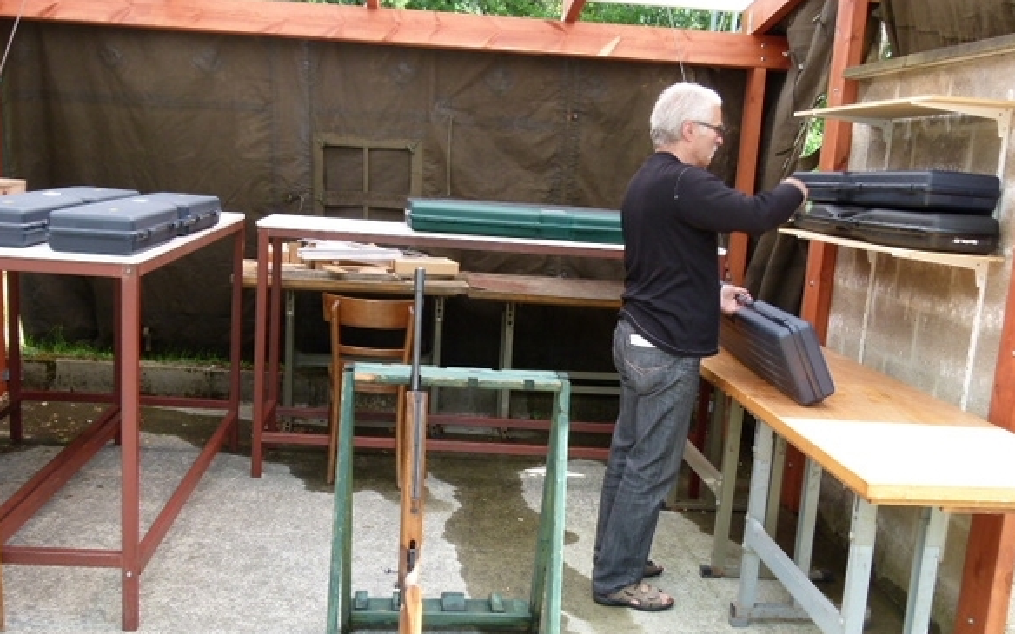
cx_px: 502
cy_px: 373
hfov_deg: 52.7
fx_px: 1023
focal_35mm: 37
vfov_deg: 34.3
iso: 100
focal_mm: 6.1
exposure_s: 1/125
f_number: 3.6
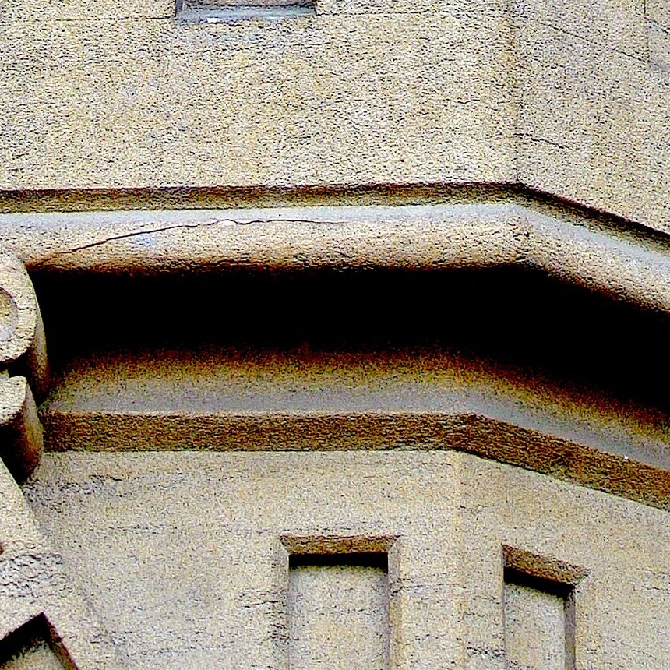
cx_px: 69
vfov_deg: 9.1
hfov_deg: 9.6
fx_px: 3964
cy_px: -679
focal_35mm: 181
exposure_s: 1/160
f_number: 4.5
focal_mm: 18.2
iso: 100
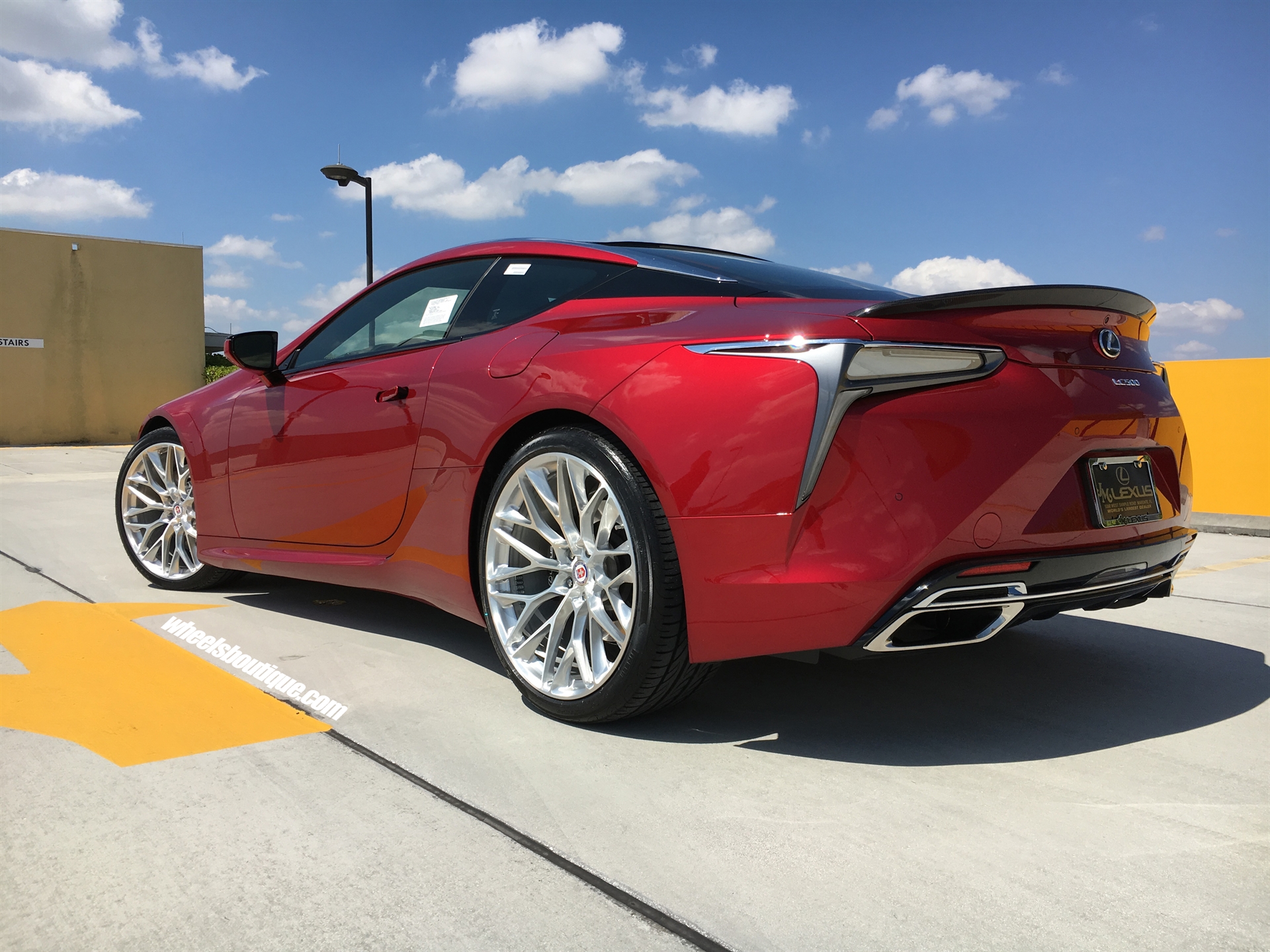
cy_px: 476
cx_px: 635
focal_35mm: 29
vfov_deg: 48.2
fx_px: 1064
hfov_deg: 61.7
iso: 25
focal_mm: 4.15
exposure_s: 1/2262
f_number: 2.2
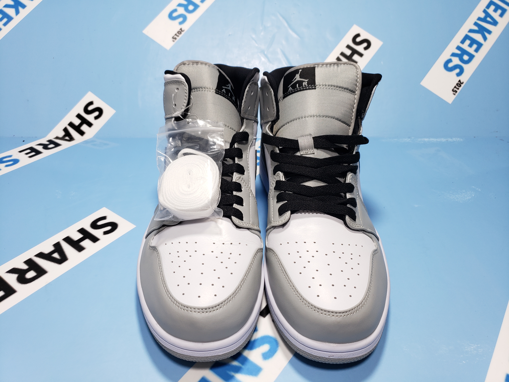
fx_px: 382
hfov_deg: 67.3
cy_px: 191
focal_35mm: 26
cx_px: 254
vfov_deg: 53.1
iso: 50
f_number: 1.5
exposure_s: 1/100
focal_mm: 4.3
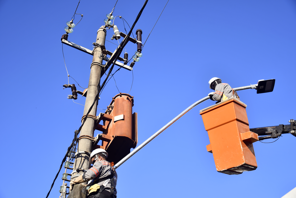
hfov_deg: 48.5
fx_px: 329
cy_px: 99
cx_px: 148
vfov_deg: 33.4
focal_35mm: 40
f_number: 4
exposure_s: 1/640
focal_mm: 27
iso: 160
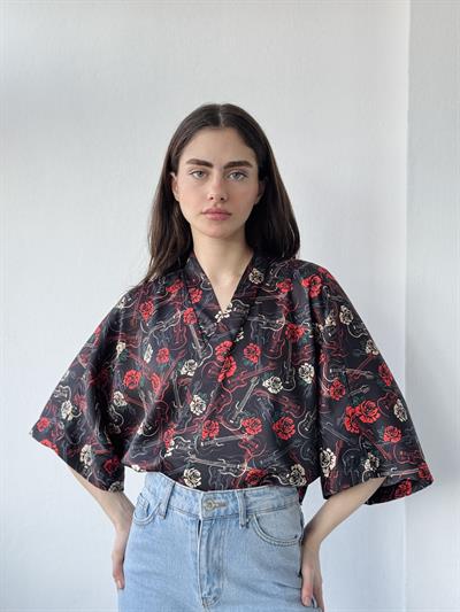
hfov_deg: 30.3
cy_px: 306
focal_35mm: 48
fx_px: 850
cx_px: 230
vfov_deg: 39.6
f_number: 1.78
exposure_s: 1/182
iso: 50
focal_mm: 6.76
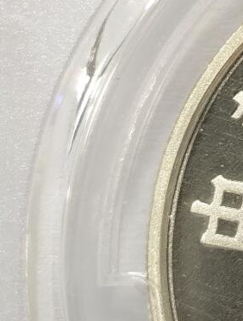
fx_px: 2426
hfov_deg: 5.6
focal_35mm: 261
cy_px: 48
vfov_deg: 7.5
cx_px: 475
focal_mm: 5.56
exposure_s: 1/100
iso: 100
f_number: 16
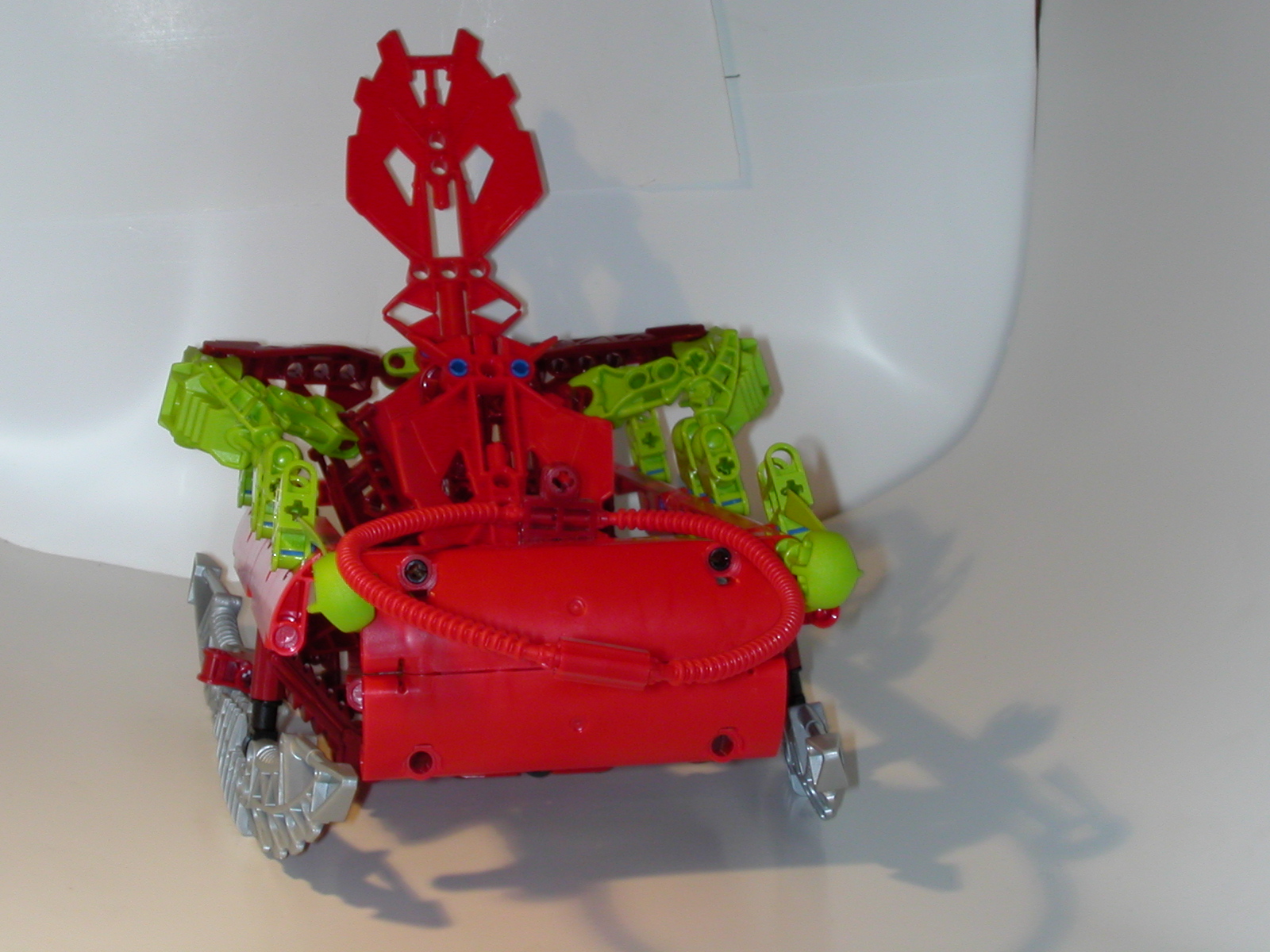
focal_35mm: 68
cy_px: 476
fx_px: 2495
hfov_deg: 28.6
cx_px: 635
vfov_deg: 21.6
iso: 100
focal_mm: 10.4
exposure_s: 1/30
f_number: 6.1
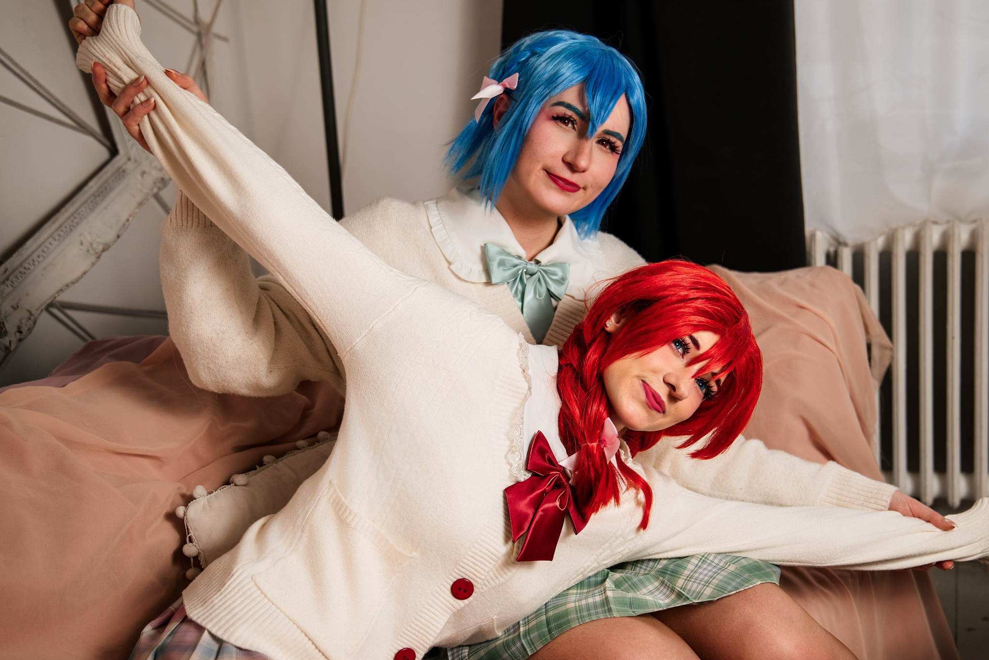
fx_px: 1319
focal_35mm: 48
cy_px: 333
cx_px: 552
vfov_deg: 28.1
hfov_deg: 41.0
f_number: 2.8
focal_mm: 38
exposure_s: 1/160
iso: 100
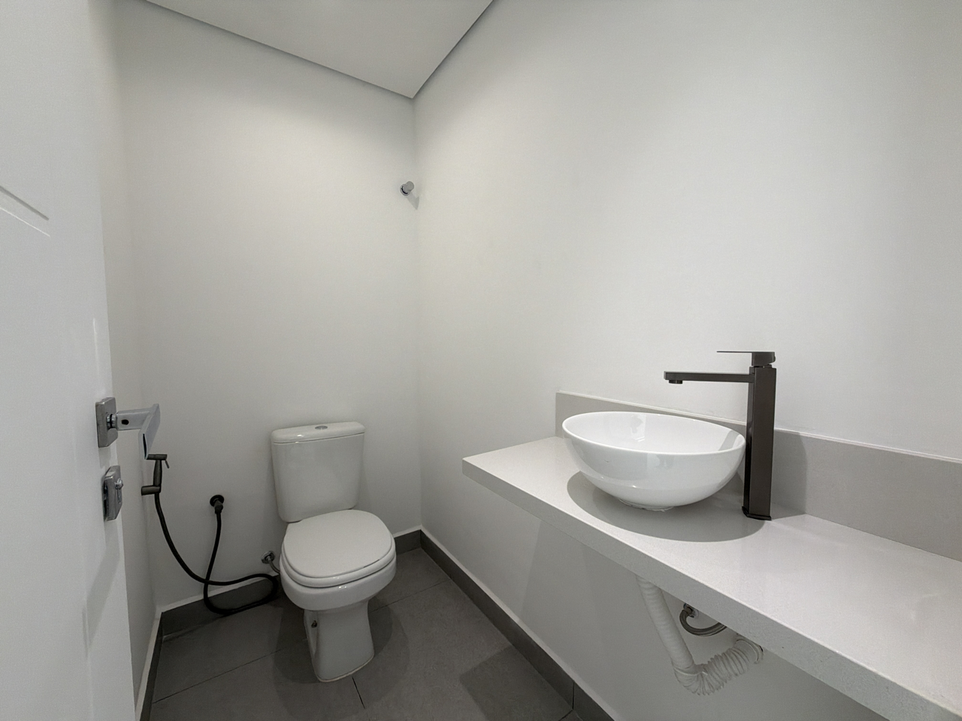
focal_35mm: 14
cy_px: 360
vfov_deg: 85.7
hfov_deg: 102.1
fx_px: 389
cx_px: 481
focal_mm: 2.22
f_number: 2.2
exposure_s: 1/120
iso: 80
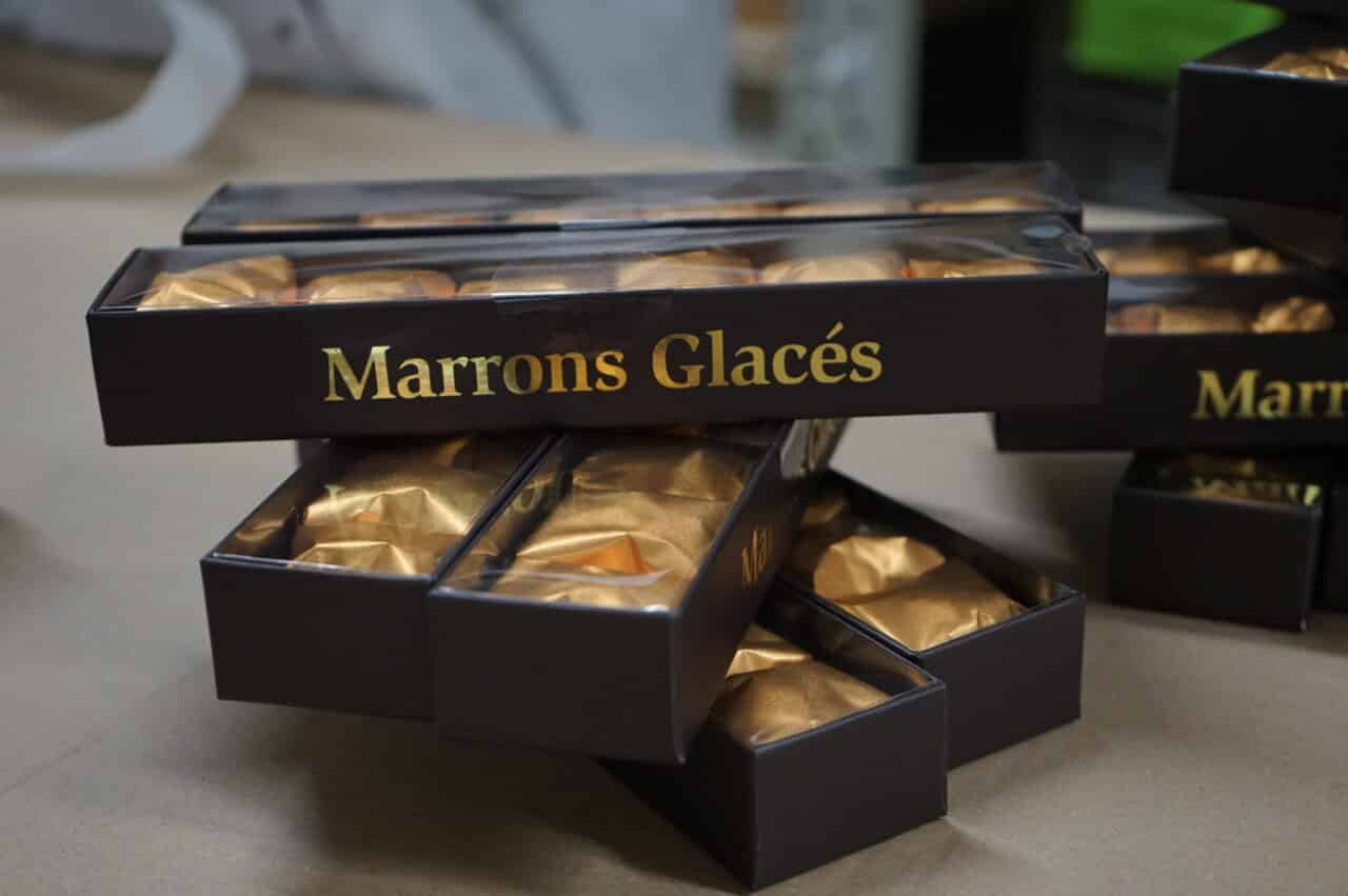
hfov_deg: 40.4
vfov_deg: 27.5
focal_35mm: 49
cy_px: 448
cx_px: 674
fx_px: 1833
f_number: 5
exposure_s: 1/160
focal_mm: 49
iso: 2000
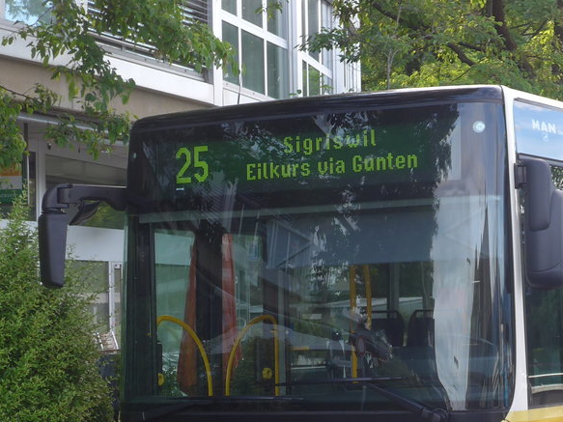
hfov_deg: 18.0
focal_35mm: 107
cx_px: 524
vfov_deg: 13.8
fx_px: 1740
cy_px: 269
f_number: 3.3
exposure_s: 1/125
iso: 80
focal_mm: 10.7
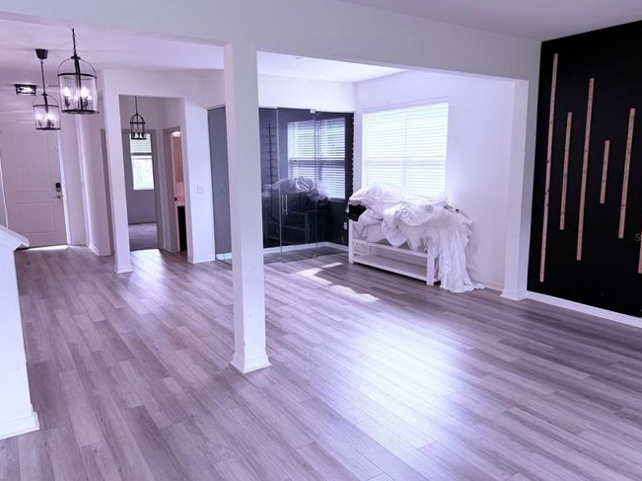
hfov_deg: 67.3
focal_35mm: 26
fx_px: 482
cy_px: 237
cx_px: 329
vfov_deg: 53.0
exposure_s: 1/153
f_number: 1.78
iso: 64
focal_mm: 6.76
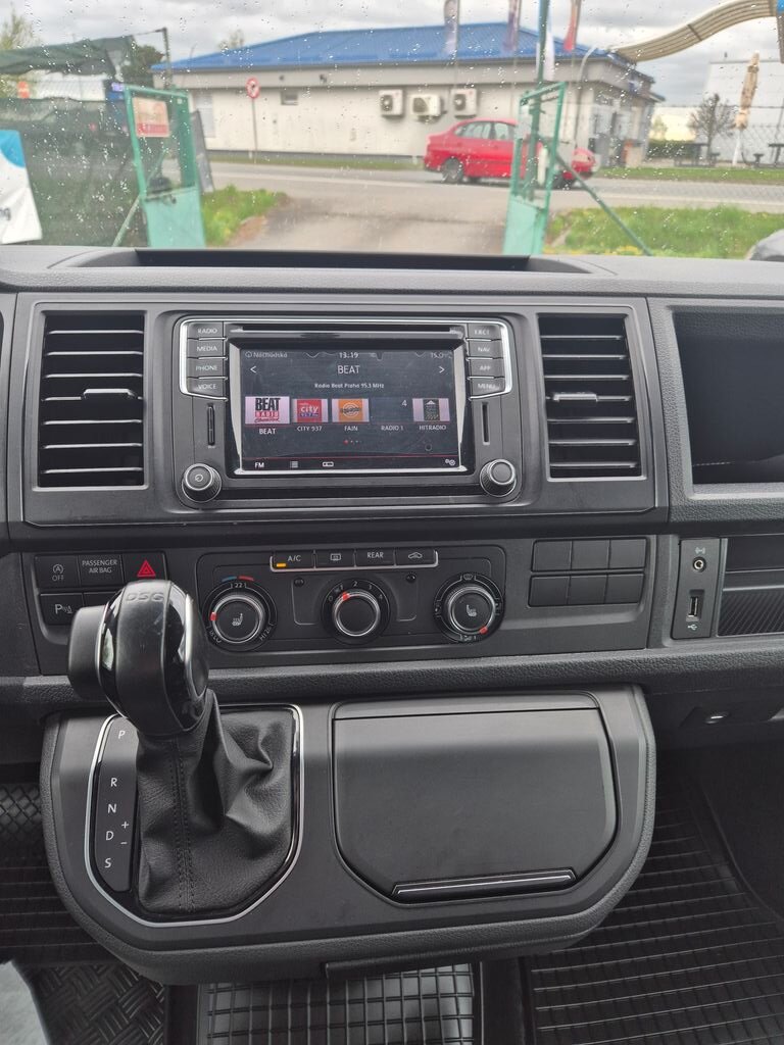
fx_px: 695
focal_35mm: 23
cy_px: 522
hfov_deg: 58.9
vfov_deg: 73.9
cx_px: 392
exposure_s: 1/180
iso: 40
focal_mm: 5.4
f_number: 1.8
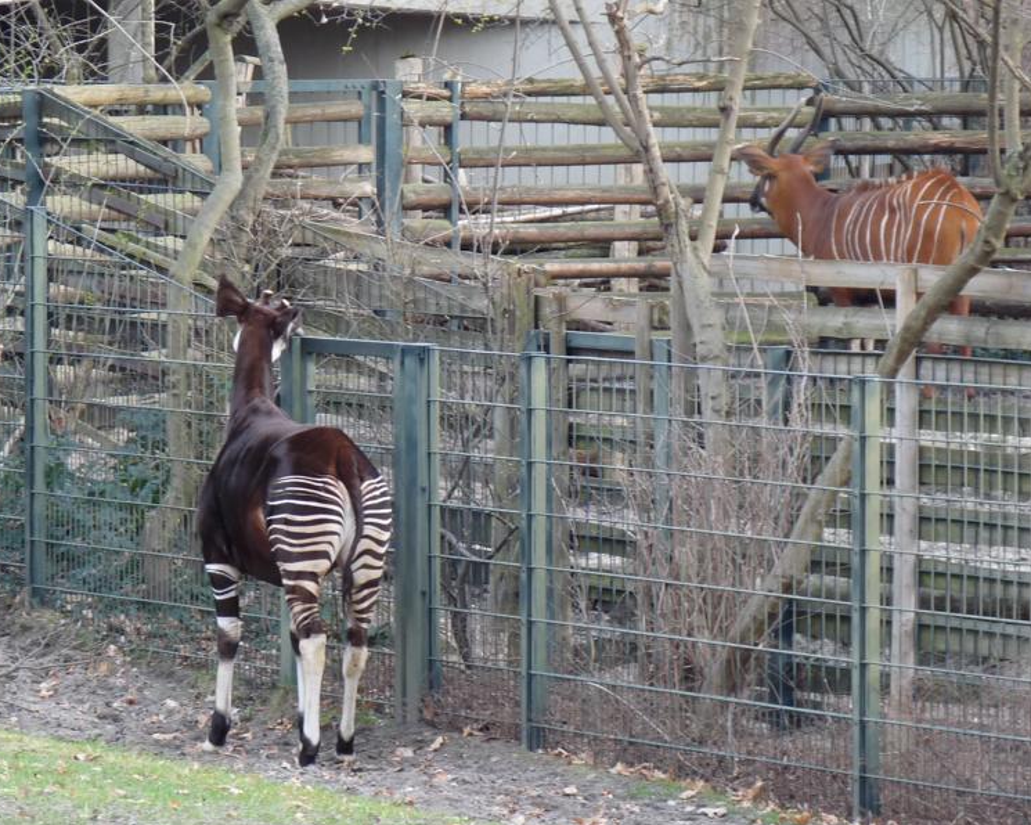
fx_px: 8696
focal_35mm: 285
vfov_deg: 5.4
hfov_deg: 6.8
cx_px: 513
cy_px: 414
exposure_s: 1/50
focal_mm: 34.2
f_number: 3.7
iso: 125
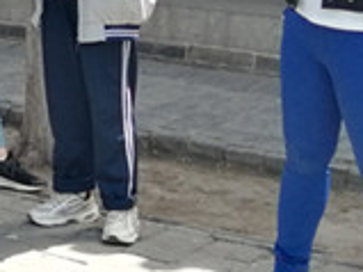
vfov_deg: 9.1
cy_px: -82
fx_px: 1687
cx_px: -354
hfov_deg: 11.2
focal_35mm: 161
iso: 50
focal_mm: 3.46
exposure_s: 1/278
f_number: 1.8
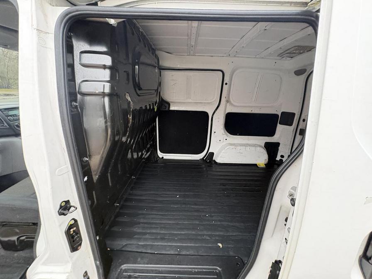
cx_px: 186
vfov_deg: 85.7
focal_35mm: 14
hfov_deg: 102.1
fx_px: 150
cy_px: 140
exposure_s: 1/60
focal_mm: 2.22
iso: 400
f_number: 2.2
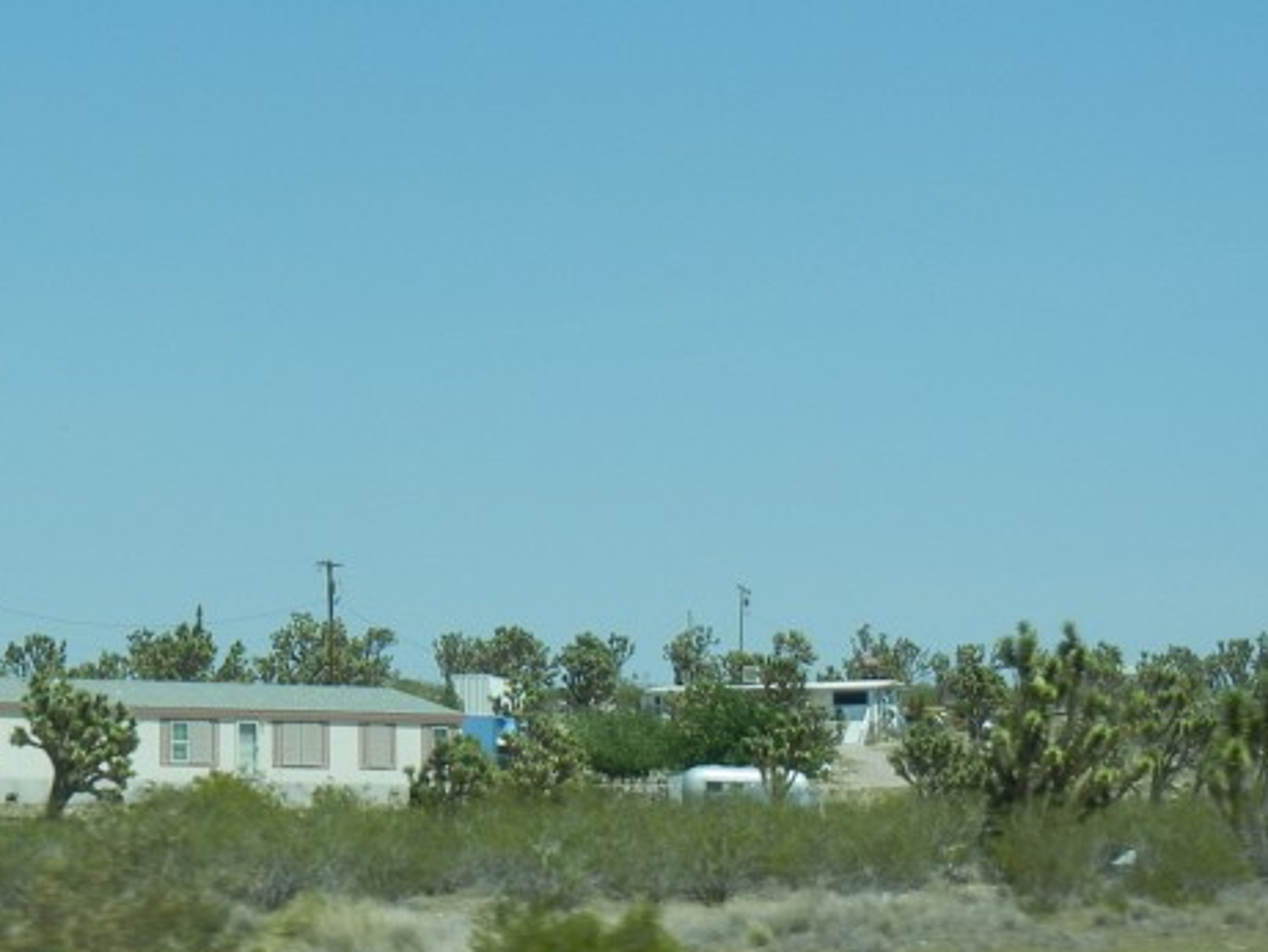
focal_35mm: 151
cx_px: 179
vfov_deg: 9.8
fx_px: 5533
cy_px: 462
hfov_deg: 13.0
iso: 160
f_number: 8.2
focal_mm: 12.2
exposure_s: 1/310
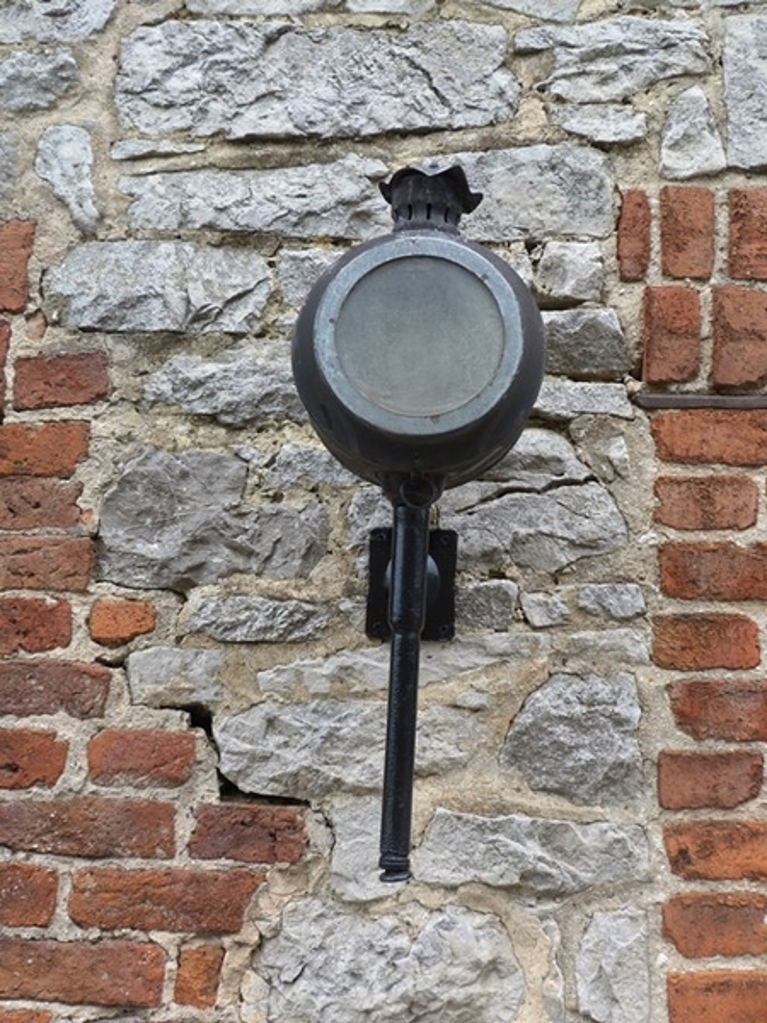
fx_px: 1211
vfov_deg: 45.8
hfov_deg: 35.1
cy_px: 512
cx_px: 384
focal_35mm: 41
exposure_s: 1/100
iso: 80
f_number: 4
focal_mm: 7.4
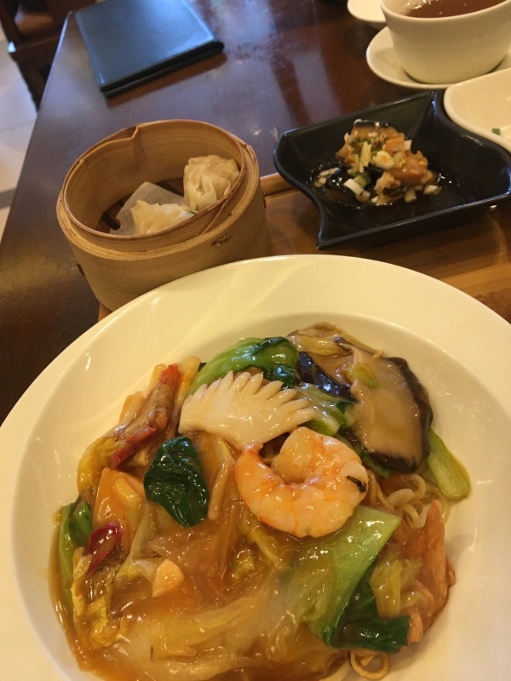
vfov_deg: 61.7
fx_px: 571
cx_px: 256
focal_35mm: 29
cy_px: 340
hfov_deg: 48.2
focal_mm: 4.15
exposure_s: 1/30
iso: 100
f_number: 2.2
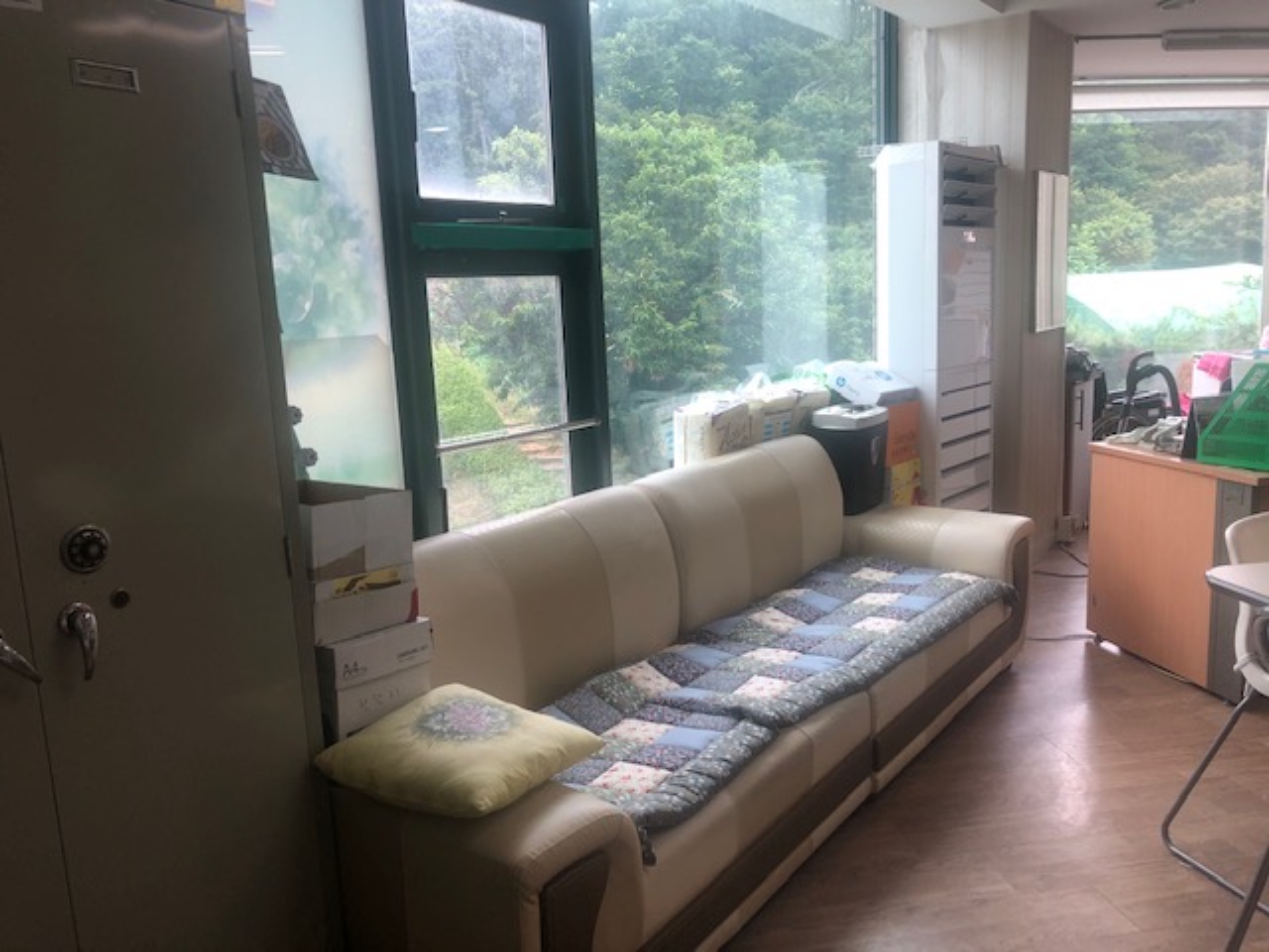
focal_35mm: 28
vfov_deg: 49.7
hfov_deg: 63.4
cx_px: 634
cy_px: 476
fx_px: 1026
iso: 40
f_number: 1.8
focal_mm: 4
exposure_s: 1/120
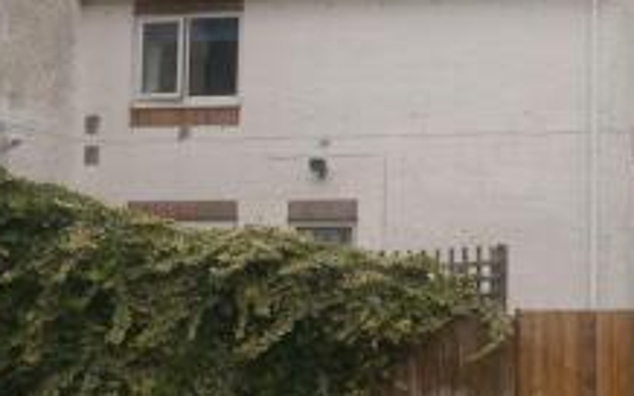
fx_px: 1762
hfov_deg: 20.2
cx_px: 487
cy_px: 118
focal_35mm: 102
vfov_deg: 12.8
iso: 80
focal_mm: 6.4
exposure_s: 1/800
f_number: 3.1
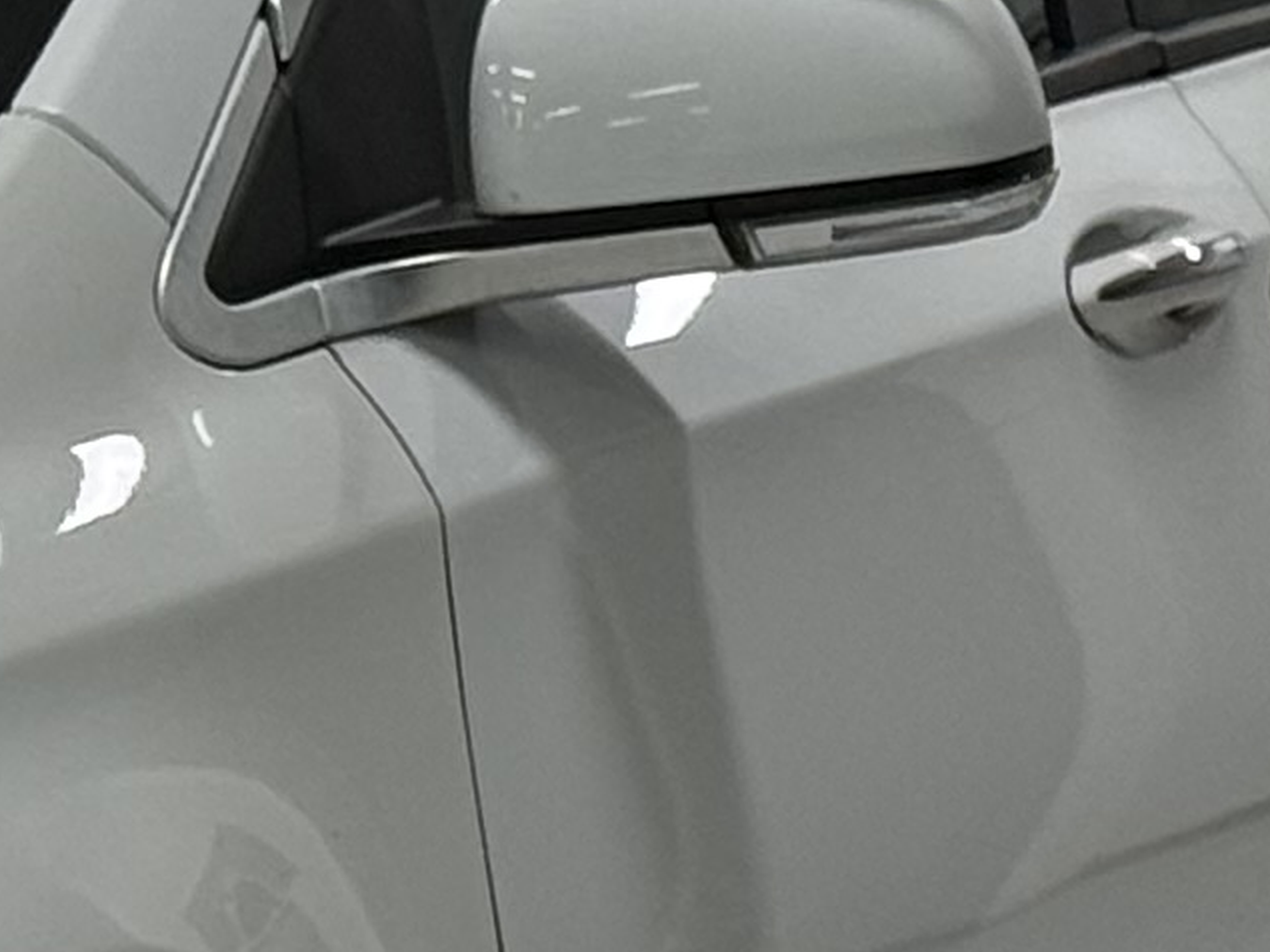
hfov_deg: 6.3
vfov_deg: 4.9
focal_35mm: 305
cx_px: -1148
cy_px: 314
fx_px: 11188
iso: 64
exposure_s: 1/100
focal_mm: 6.76
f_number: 1.78
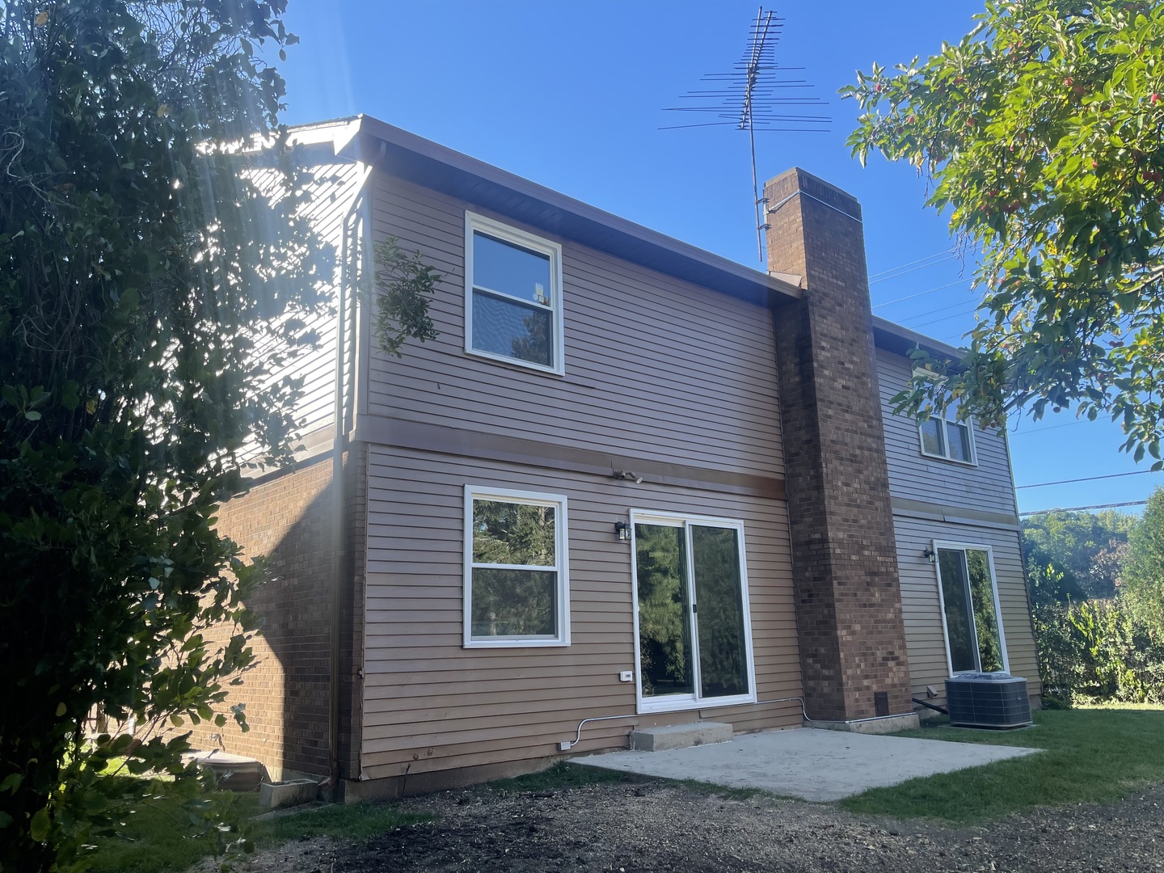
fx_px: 841
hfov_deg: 69.4
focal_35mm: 25
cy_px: 436
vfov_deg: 54.9
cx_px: 582
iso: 32
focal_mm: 5.1
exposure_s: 1/901
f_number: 1.6
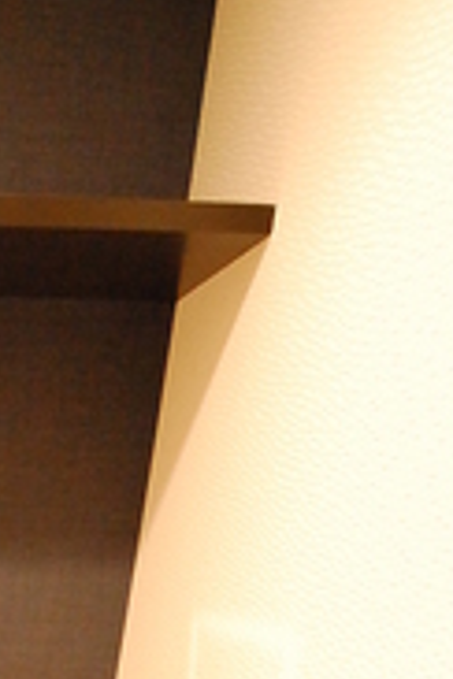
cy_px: 1020
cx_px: -160
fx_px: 793
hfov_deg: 26.3
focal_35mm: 42
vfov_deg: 28.9
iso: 1600
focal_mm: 8
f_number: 4.5
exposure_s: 1/25
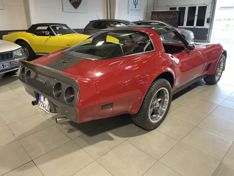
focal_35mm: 26
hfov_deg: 67.3
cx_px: 117
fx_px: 176
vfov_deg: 53.1
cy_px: 88
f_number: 1.6
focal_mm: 4.2
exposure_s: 1/50
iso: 100
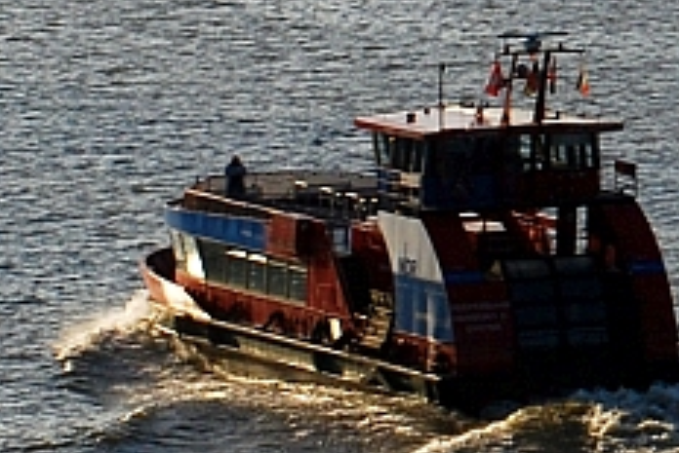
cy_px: -381
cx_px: 1460
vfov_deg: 4.0
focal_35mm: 344
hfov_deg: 5.8
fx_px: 6492
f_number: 10
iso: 180
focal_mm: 52
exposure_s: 1/250
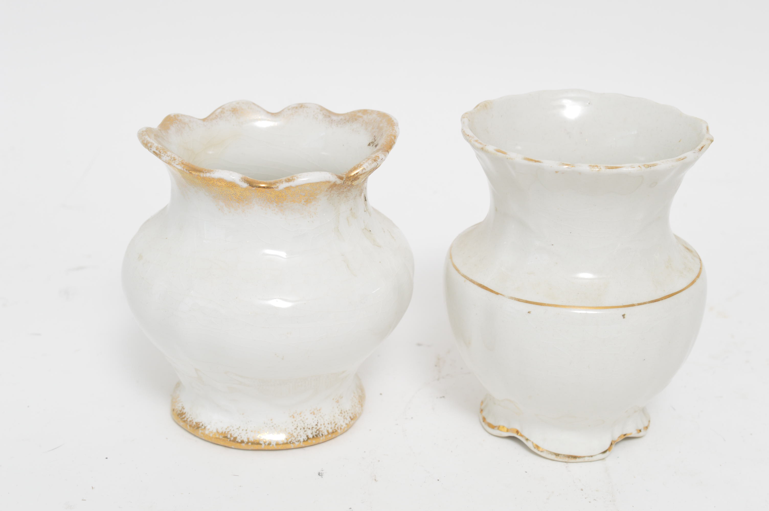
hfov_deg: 29.3
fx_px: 1473
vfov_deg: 19.7
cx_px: 384
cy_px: 256
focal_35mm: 69
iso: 400
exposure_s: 1/80
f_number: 9
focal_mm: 46
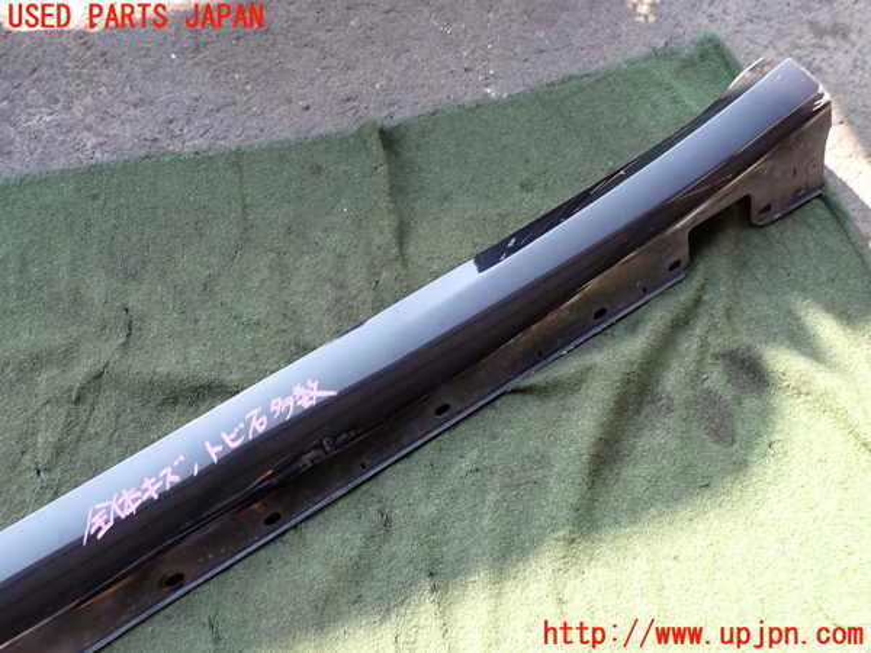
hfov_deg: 69.4
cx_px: 436
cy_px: 326
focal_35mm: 25
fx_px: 629
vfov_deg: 54.9
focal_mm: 4.5
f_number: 2.8
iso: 100
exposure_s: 1/125
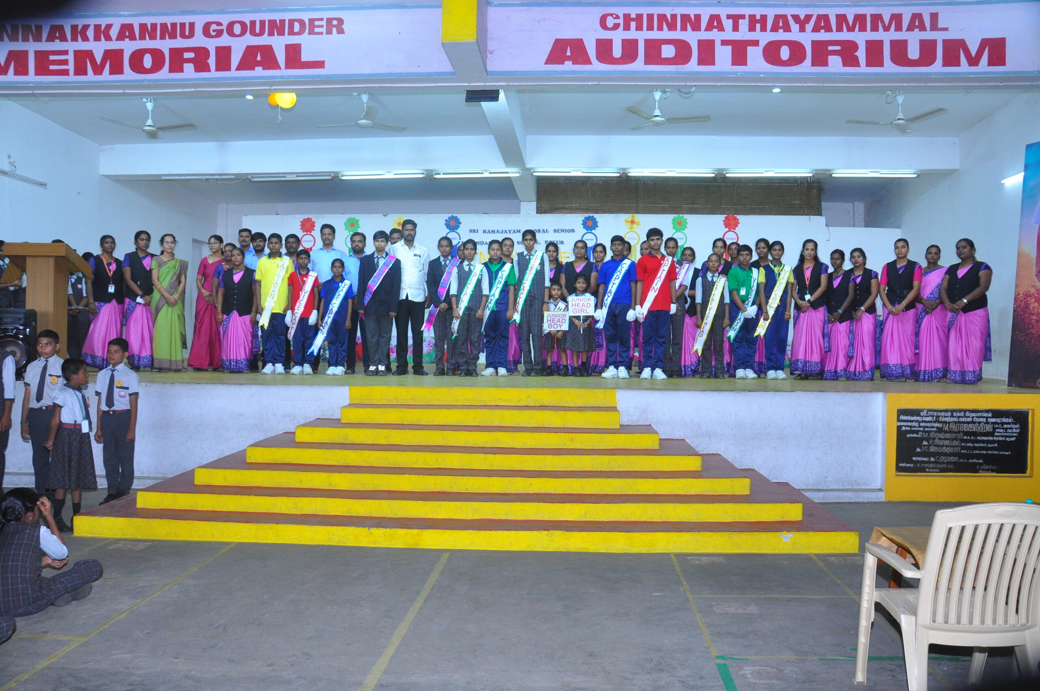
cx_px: 520
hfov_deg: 67.4
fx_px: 779
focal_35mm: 27
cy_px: 346
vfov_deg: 47.8
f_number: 5.6
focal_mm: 18
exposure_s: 1/125
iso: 800
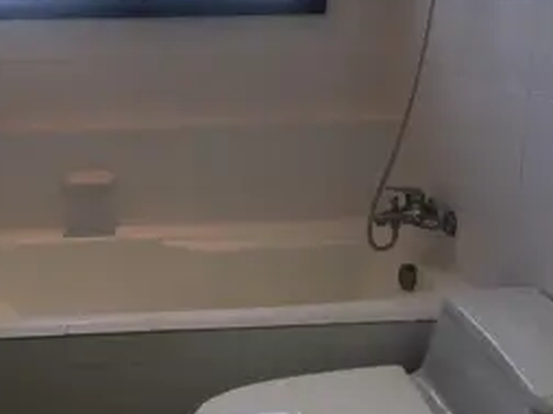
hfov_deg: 39.5
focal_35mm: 48
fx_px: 766
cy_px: 206
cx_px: 216
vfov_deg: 30.2
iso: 25
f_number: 2.2
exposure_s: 1/33
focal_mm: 4.15
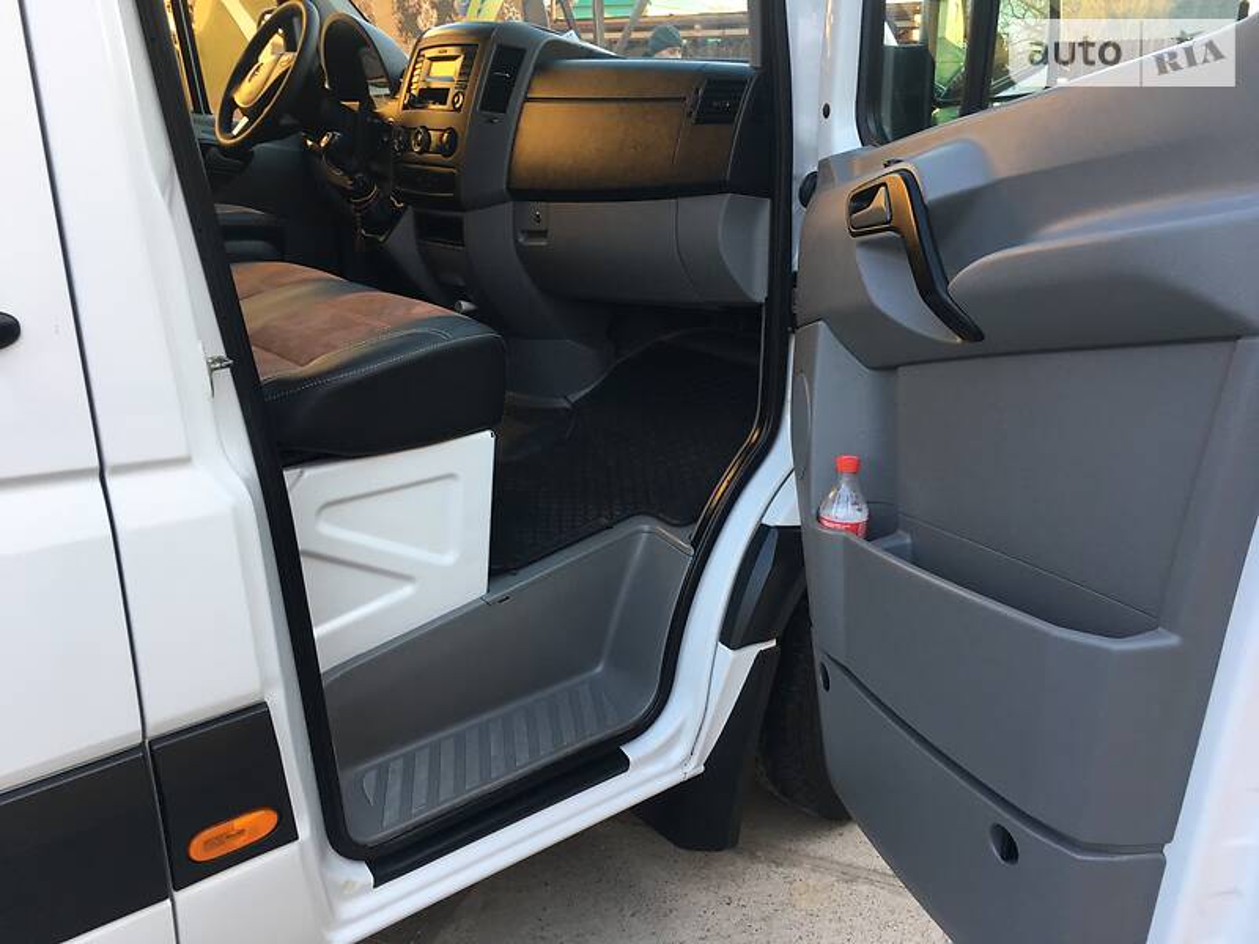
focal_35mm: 29
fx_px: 1055
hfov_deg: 61.7
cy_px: 472
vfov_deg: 48.2
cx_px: 630
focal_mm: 4.2
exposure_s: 1/100
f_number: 2.2
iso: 40
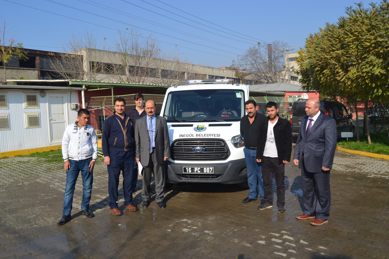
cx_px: 194
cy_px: 130
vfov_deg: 47.9
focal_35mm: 27
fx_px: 292
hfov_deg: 67.4
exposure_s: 1/250
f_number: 8
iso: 100
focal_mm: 18
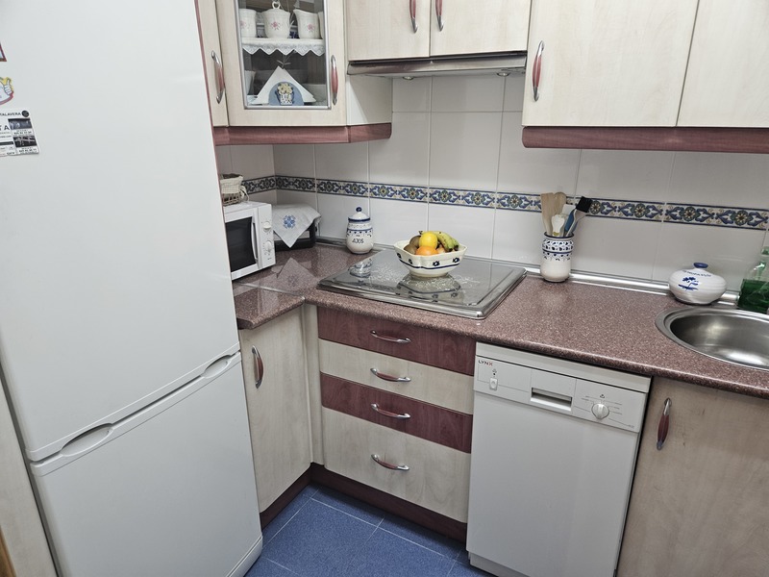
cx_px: 384
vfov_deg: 58.9
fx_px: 511
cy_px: 288
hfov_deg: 73.9
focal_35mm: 23
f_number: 1.8
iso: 200
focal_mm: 5.4
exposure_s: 1/100
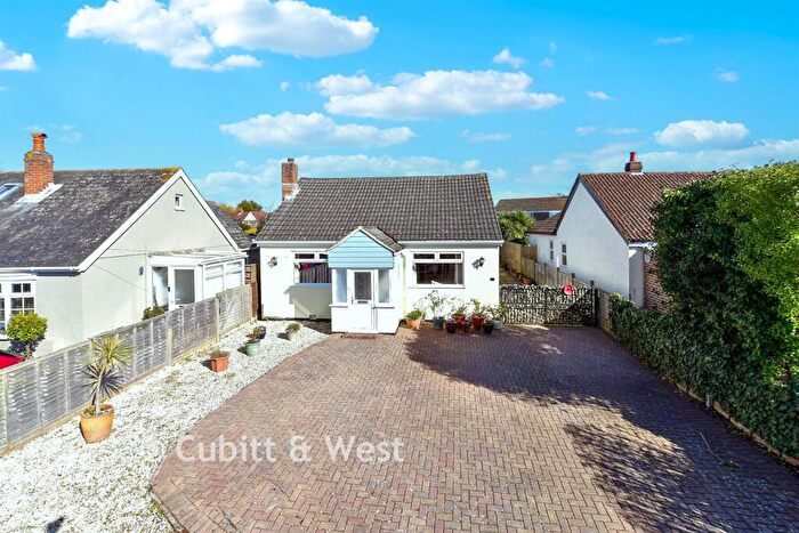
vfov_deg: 77.4
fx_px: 333
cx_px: 400
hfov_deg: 100.4
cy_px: 266
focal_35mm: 15
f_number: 8
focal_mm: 10
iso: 500
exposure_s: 1/500
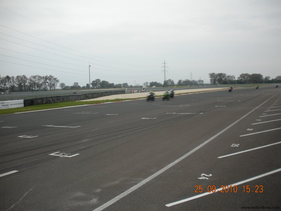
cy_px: 106
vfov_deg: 40.7
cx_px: 140
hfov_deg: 52.6
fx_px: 284
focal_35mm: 35
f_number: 3.5
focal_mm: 6.3
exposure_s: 1/91.5
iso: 64
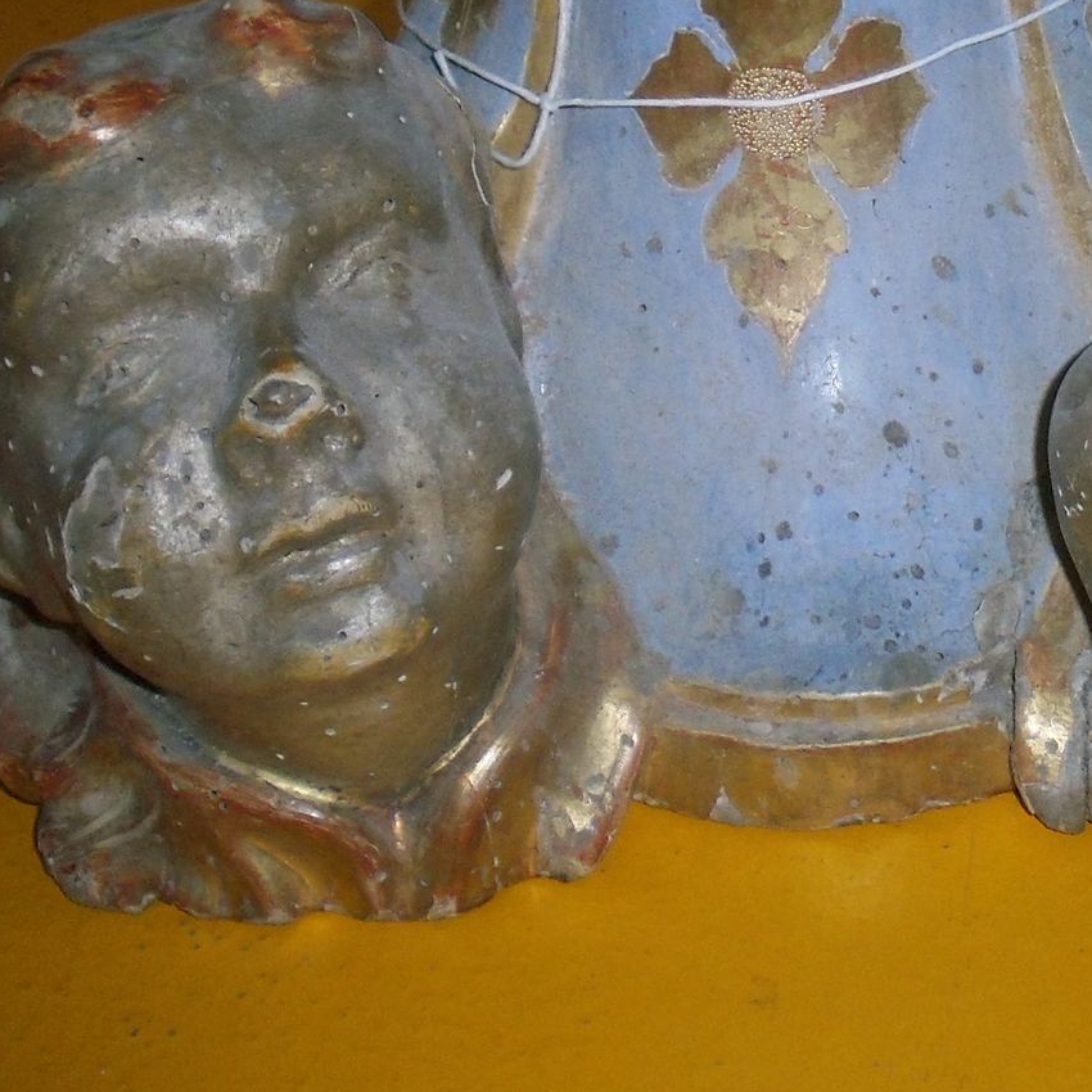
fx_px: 2820
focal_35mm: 79
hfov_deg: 21.8
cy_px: 189
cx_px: 780
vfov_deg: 21.6
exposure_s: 1/60
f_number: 3.5
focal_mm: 6.3
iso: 200
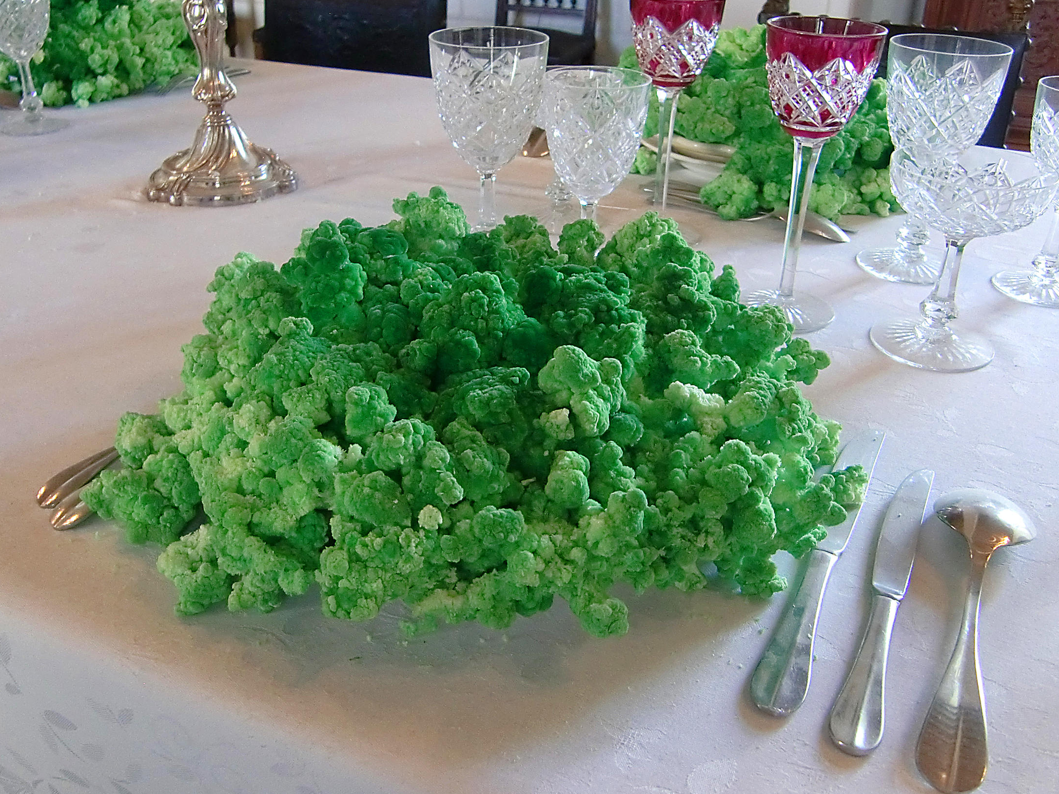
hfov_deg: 55.3
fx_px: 1010
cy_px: 348
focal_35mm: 33
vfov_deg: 42.9
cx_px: 489
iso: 400
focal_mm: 4.9
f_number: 2.6
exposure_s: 1/40
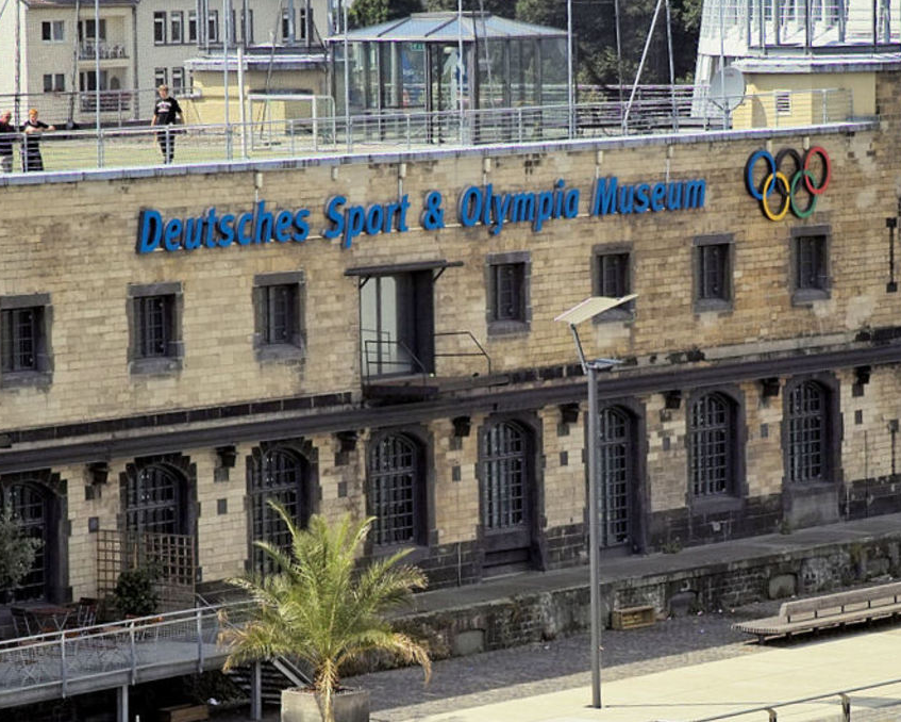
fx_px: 5414
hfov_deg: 9.5
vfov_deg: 7.6
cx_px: 505
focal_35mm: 203
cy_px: 361
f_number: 8
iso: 100
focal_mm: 105
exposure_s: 1/180
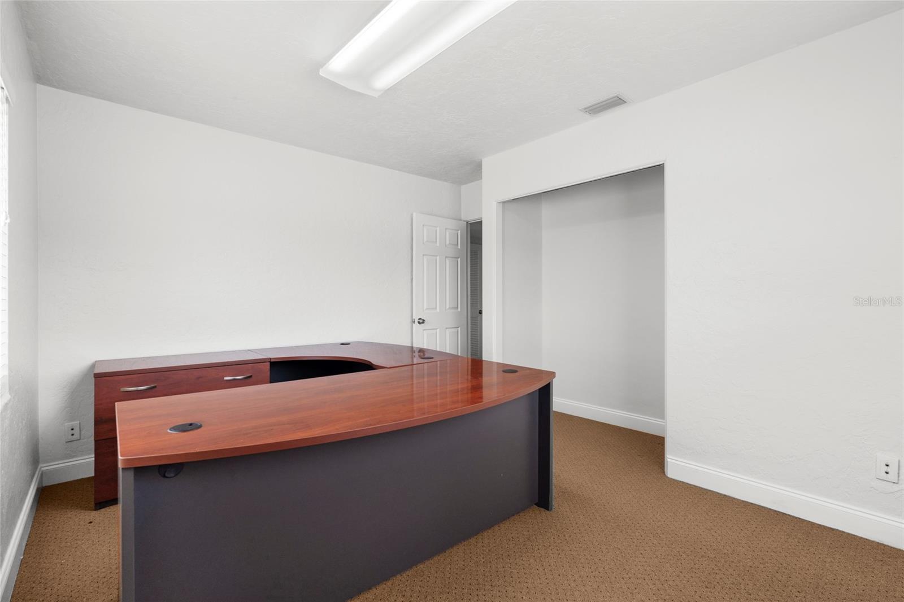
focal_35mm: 16
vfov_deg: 73.7
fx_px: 402
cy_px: 301
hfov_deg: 96.7
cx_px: 452
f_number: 9
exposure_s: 1/8
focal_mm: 16
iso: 250
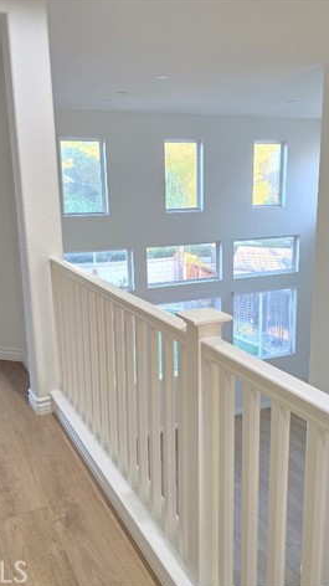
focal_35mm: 34
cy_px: 292
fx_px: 528
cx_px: 171
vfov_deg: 58.0
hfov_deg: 34.6
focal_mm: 6.3
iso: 250
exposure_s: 1/120
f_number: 1.7
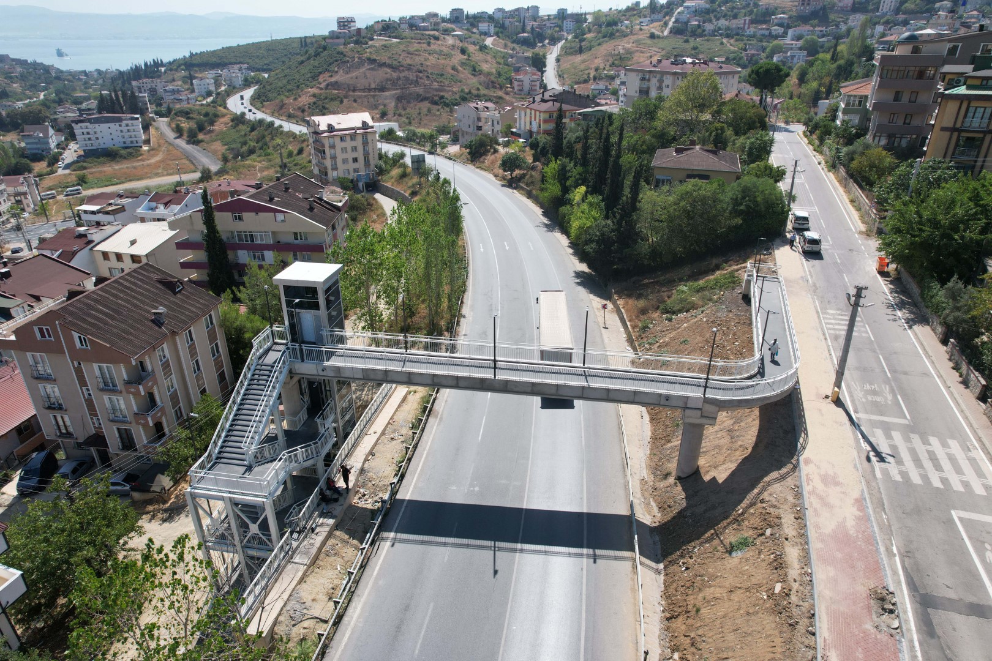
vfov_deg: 57.2
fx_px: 606
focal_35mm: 22
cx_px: 496
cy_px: 330
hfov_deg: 78.6
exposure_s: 1/2000
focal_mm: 8.38
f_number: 2.8
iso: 140
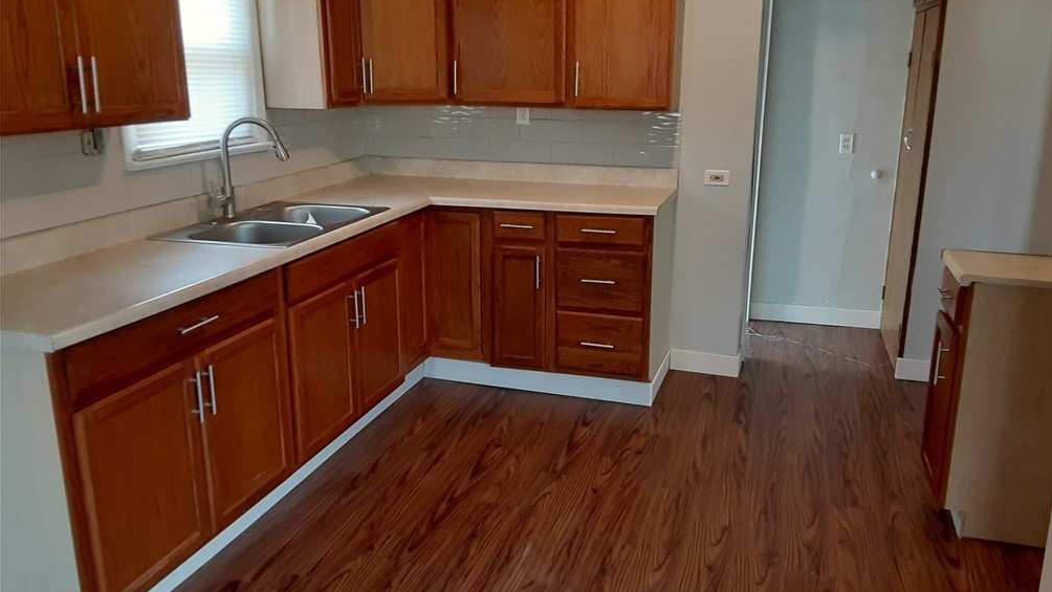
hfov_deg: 64.3
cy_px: 295
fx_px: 837
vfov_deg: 39.0
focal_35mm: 30
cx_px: 535
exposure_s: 1/30
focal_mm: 2.91
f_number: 1.9
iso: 200
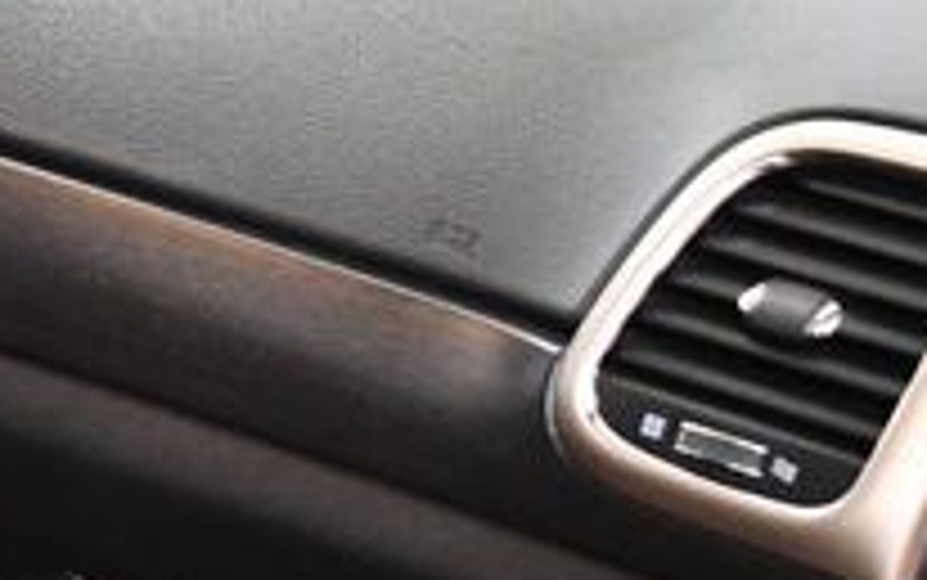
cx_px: -486
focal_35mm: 114
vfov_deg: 11.5
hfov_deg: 16.5
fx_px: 2882
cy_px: 241
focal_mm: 18
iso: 3200
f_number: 3.5
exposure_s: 1/80
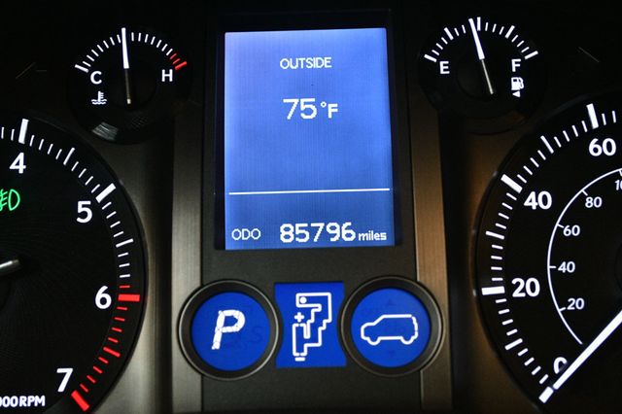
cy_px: 207
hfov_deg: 35.1
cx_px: 311
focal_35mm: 57
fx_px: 984
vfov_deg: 23.8
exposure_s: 1/60
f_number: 5
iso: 3600
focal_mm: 38
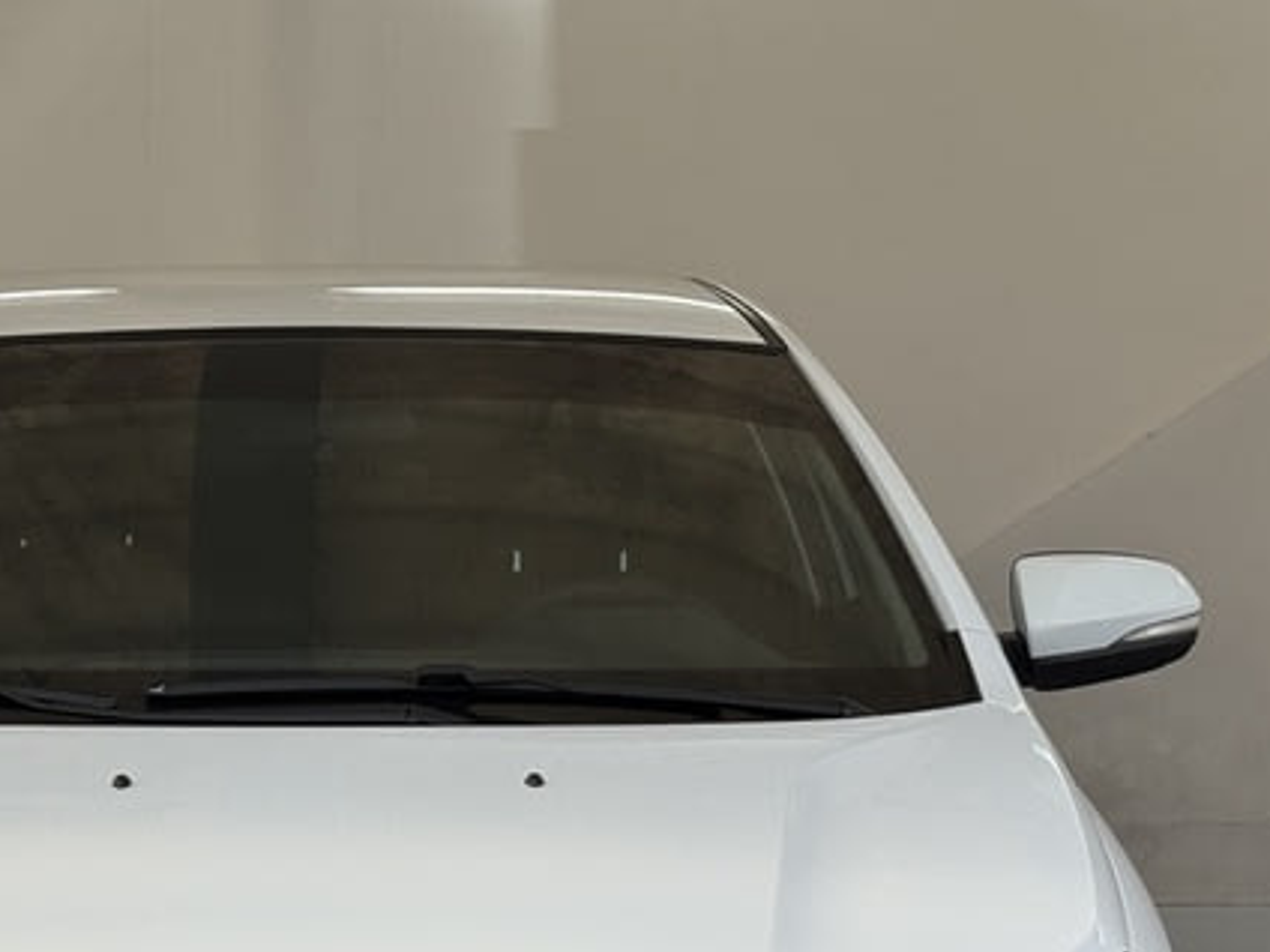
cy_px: 959
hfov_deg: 19.1
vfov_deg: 14.3
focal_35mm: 102
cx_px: 338
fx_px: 3742
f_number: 1.78
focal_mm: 6.76
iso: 64
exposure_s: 1/1427
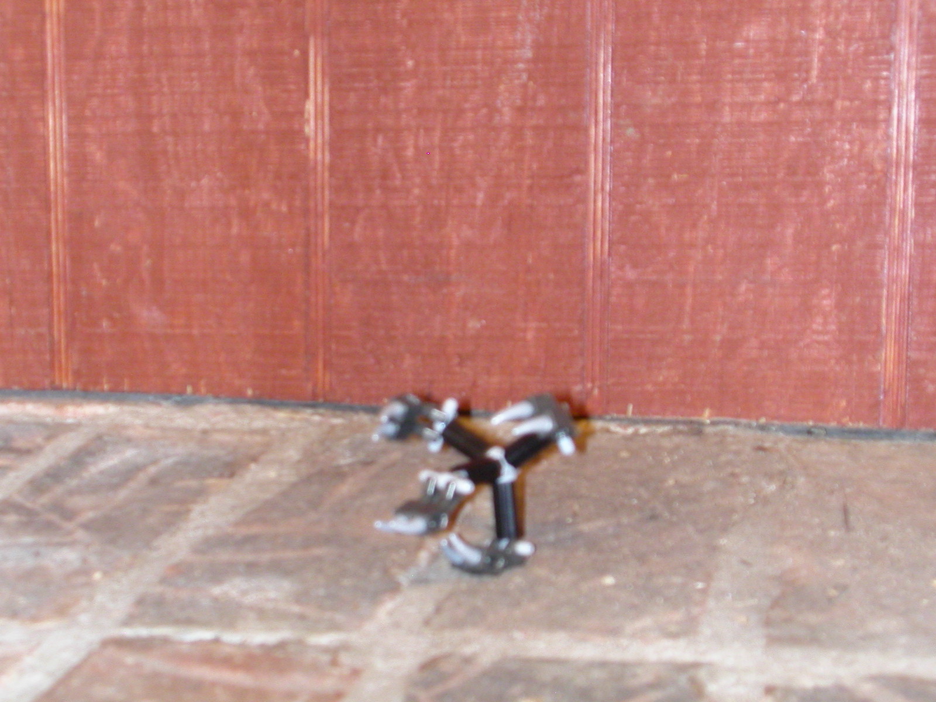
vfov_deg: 21.6
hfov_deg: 28.6
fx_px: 1839
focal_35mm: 68
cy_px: 351
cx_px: 468
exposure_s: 1
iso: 200
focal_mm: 10.4
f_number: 3.7
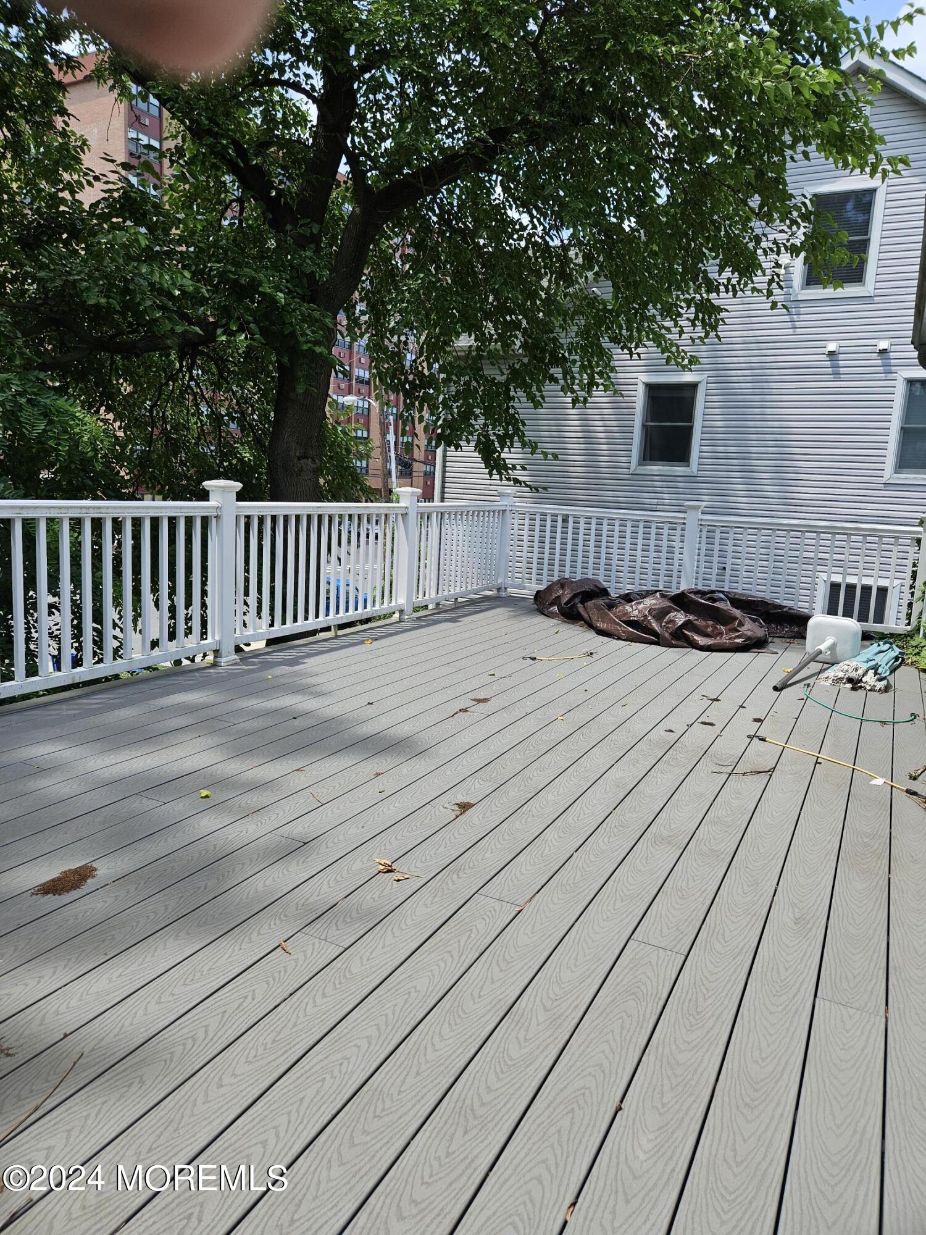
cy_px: 618
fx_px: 820
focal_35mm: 23
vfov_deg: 73.9
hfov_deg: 58.9
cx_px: 463
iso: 40
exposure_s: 1/1258
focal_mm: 5.4
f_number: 1.8
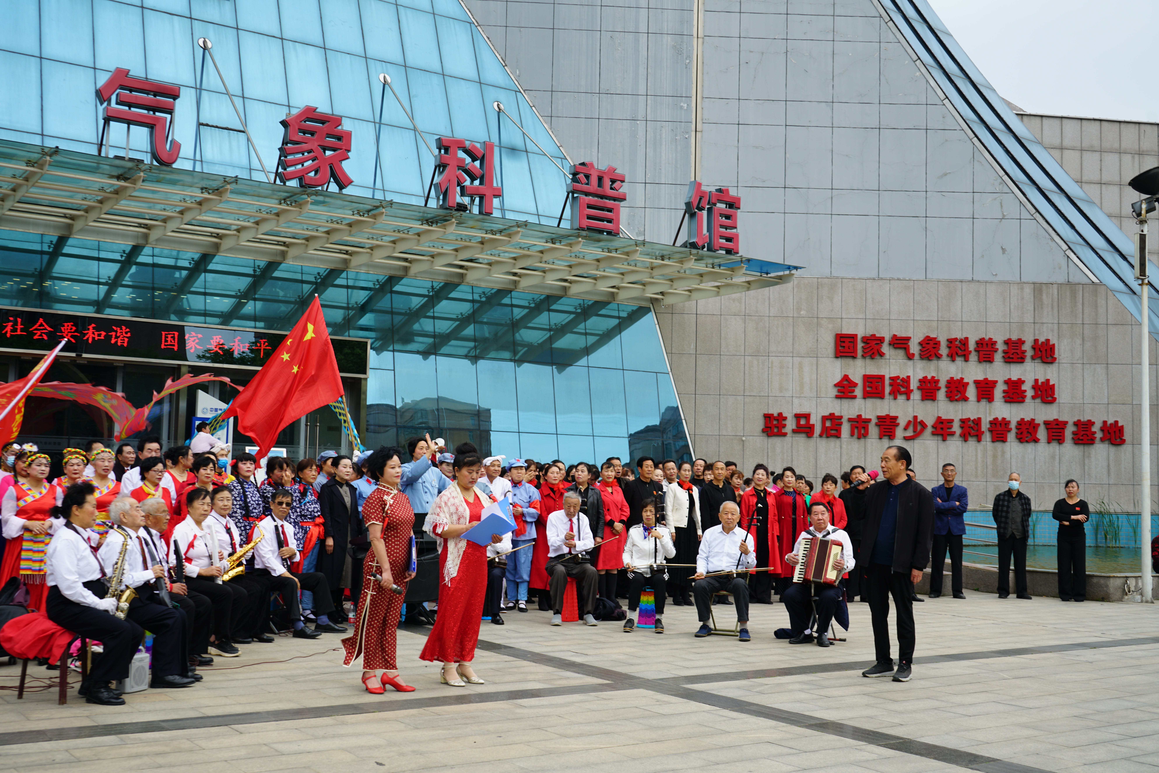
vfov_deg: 35.1
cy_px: 386
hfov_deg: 50.7
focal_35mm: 38
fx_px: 1223
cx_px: 580
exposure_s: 1/100
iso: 100
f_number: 6.3
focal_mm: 38
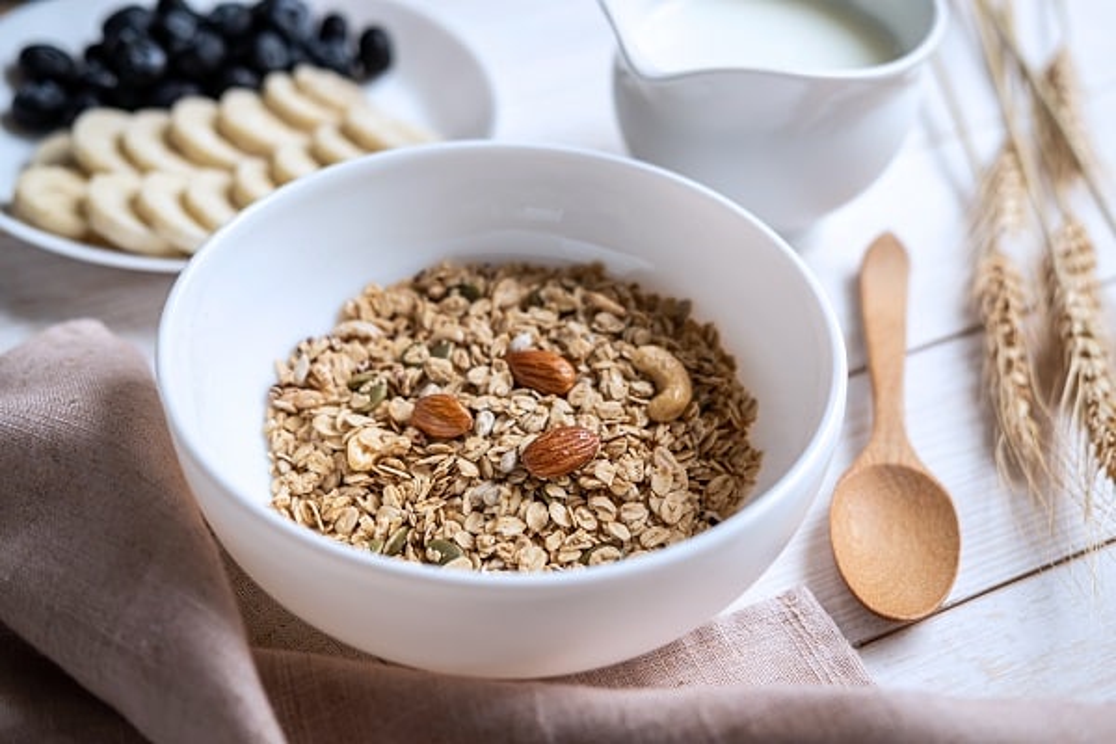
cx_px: 558
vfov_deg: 25.5
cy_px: 372
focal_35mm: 53
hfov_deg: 37.5
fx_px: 1643
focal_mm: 35
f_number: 2.8
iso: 200
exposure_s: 1/180
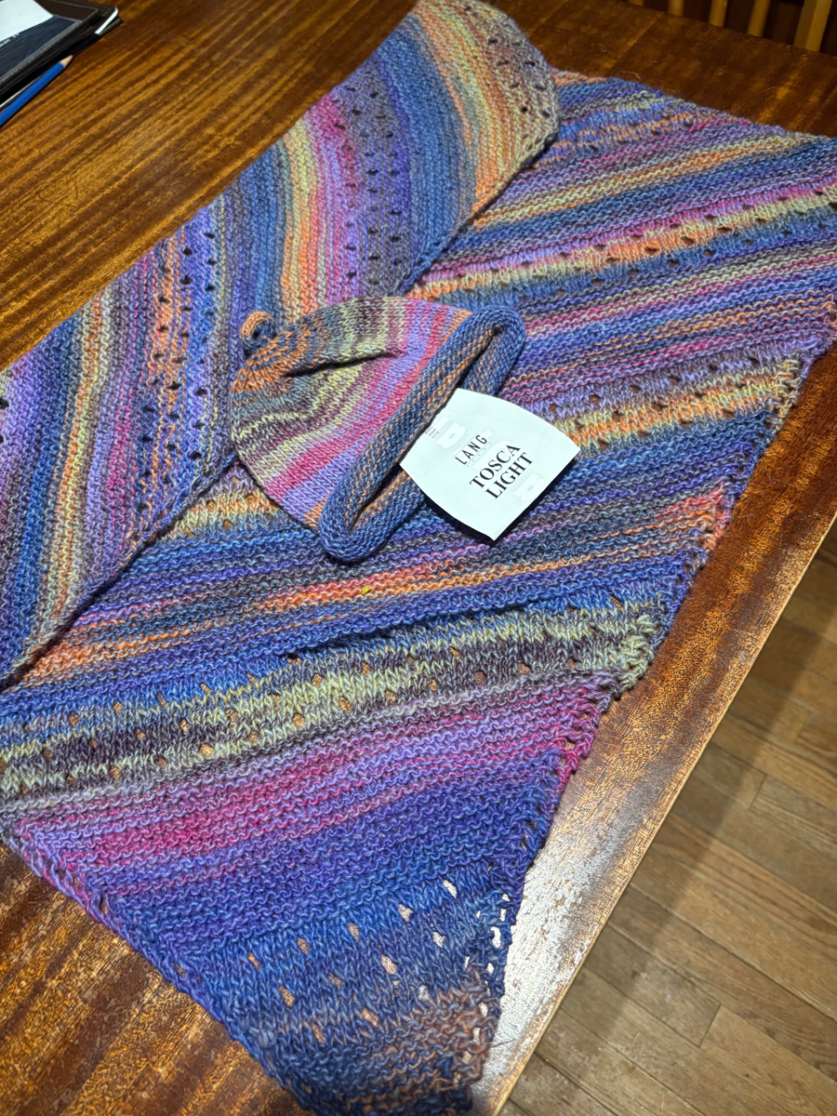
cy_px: 558
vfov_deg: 67.3
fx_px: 838
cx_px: 418
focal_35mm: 26
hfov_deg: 53.1
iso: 200
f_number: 1.6
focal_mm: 5.96
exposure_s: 1/60
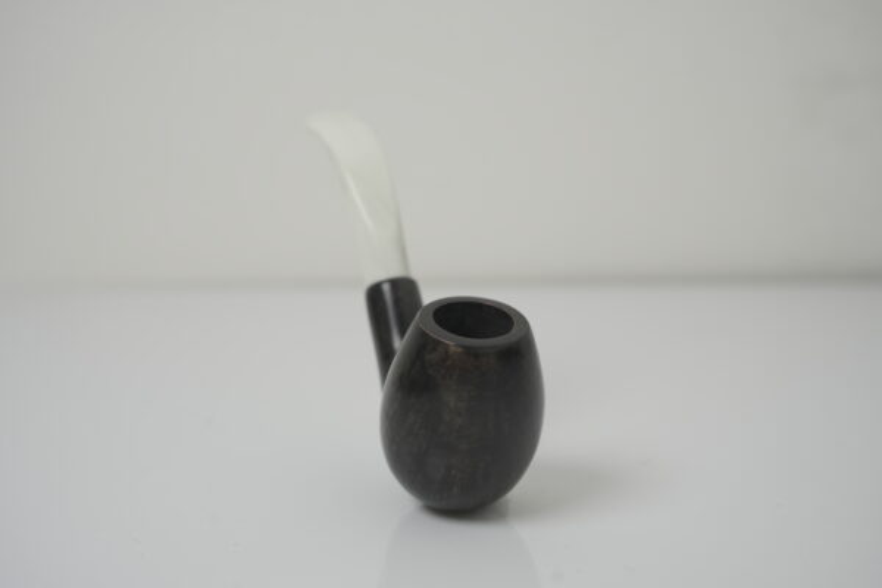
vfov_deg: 28.6
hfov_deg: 41.9
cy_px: 294
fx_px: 1151
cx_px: 441
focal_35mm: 47
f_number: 5.6
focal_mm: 47
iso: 500
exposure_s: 1/125
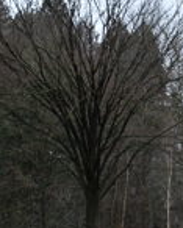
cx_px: 186
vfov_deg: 22.4
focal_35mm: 85
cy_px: 146
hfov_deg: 17.6
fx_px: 575
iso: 500
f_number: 3.5
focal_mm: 22
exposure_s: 1/100
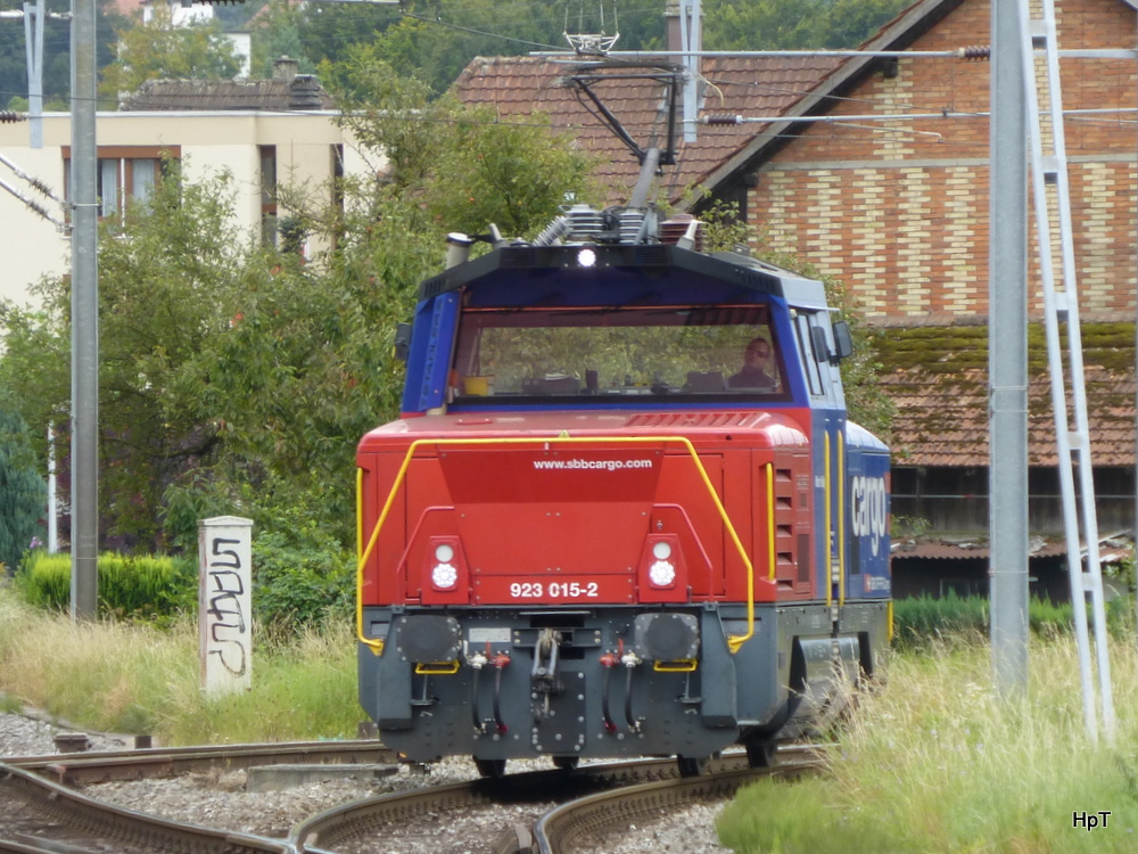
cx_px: 569
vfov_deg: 5.1
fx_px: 9599
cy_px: 427
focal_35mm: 292
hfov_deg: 6.8
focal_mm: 47.3
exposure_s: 1/125
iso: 100
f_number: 5.8
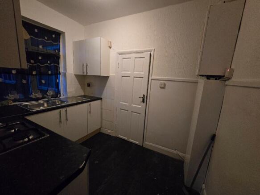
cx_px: 130
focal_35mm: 13
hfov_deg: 106.2
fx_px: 98
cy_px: 98
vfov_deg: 89.9
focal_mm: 2.2
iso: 1600
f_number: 2.2
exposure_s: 1/50
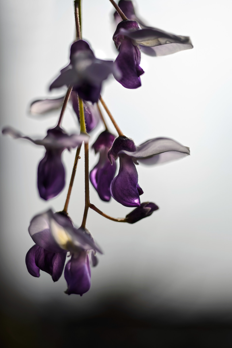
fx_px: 618
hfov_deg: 21.3
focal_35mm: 64
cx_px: 128
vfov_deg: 31.4
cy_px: 190
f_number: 2.8
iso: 100
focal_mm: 55
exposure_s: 1/2500
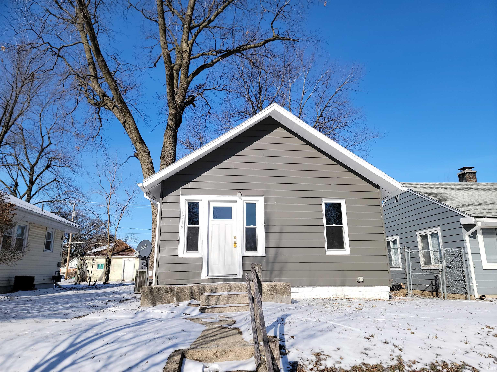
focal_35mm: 24
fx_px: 345
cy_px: 186
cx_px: 248
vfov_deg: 56.8
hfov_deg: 71.6
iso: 16
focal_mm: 6.7
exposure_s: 1/1199
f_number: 1.8
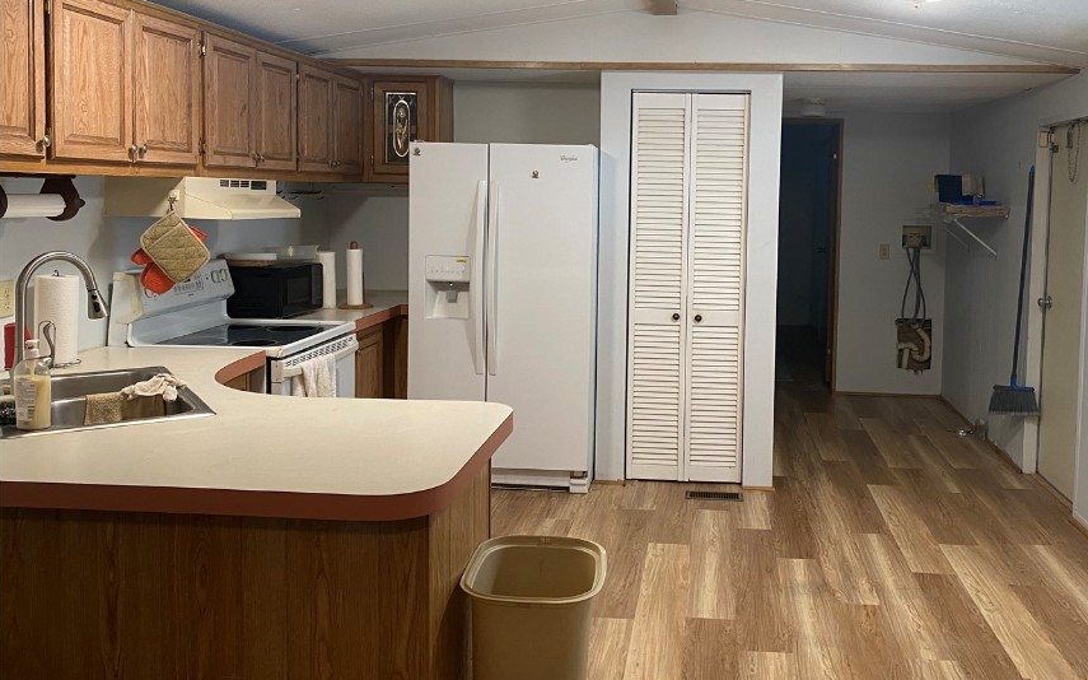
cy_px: 261
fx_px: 978
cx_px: 650
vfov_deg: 38.1
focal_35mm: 33
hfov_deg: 57.7
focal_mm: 4.25
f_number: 1.8
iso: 160
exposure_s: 1/60
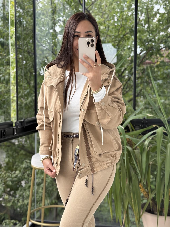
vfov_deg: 39.7
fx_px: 314
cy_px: 114
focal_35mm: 48
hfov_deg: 30.3
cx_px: 85
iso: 80
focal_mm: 6.76
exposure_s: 1/328
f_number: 1.78
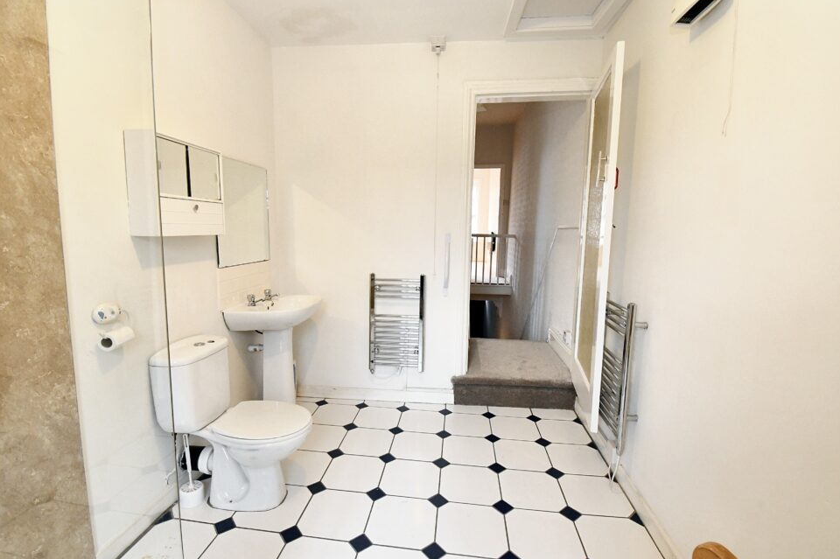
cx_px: 405
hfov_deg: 96.7
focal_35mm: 16
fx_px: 373
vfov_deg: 73.7
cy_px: 276
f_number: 10
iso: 2200
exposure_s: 1/13
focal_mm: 10
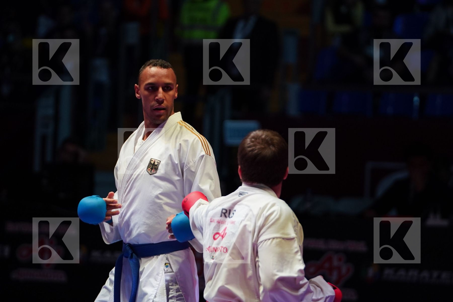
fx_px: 3095
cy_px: 151
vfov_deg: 5.6
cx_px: 226
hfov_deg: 8.4
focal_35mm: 246
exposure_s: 1/1000
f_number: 2.8
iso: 1600
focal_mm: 164
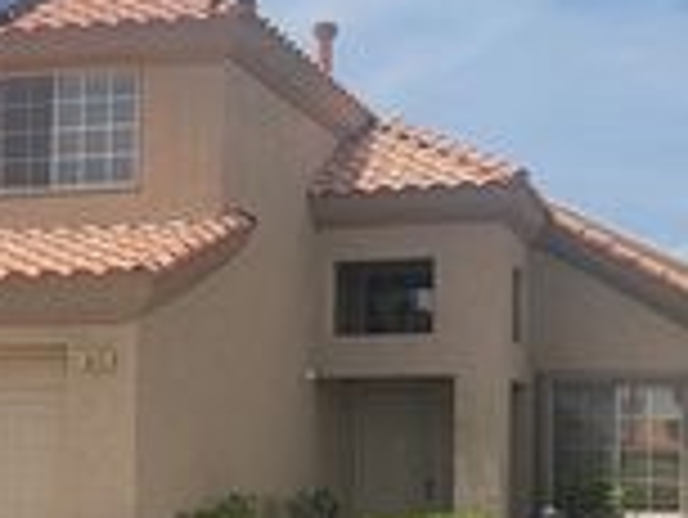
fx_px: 1691
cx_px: 162
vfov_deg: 17.3
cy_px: 394
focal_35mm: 85
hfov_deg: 22.8
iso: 40
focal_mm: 5.4
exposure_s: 1/3892
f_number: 1.8
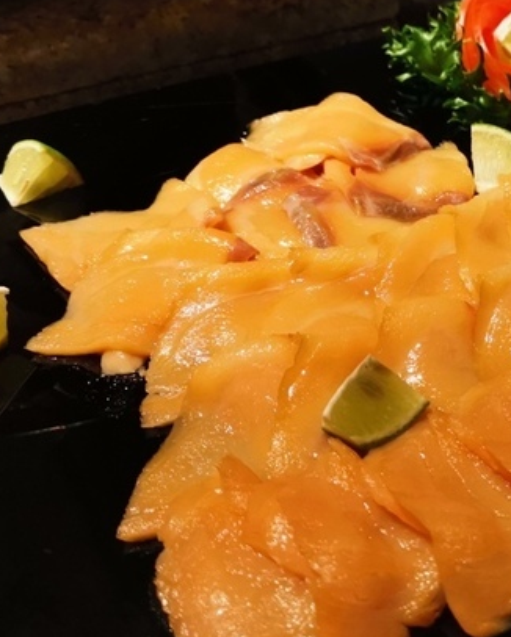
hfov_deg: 26.1
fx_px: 1039
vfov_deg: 34.1
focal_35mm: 55
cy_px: 290
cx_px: 517
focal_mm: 3.95
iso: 320
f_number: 1.8
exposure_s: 1/120
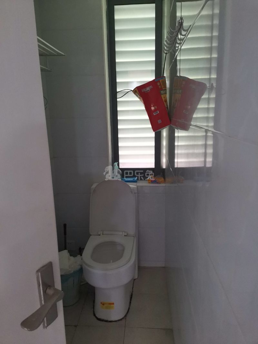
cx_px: 129
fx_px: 258
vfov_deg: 67.3
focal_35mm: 26
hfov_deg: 53.1
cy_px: 172
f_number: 1.8
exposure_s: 1/33.3
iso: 320
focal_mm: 5.5
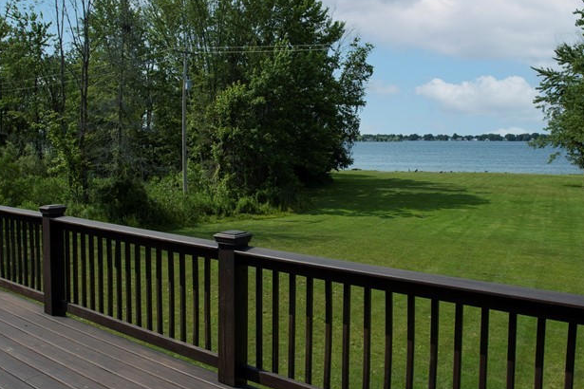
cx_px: 277
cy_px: 165
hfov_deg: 61.9
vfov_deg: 43.5
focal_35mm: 30
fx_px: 487
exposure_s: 1/2000
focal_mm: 17
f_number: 5.6
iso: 250
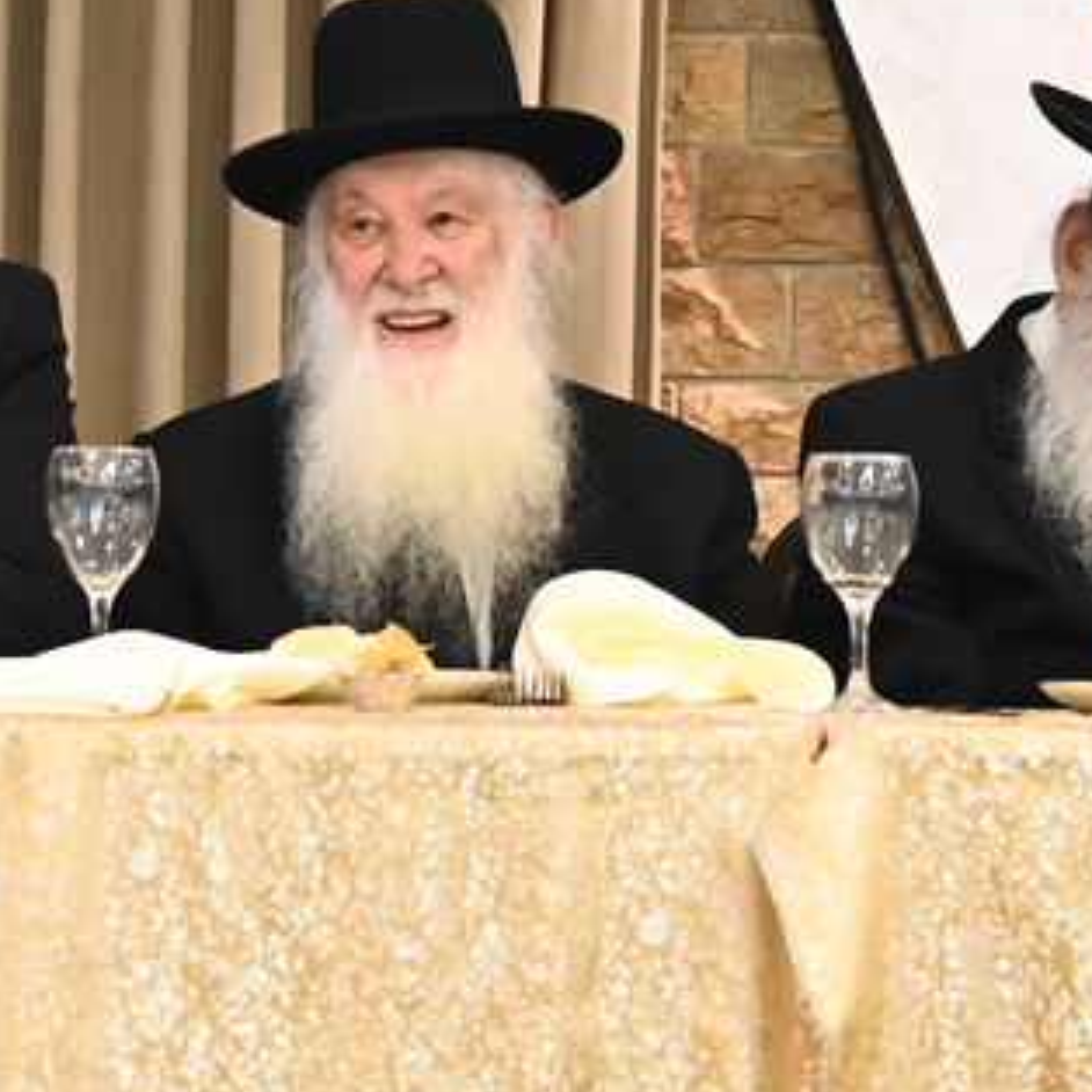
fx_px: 5139
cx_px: -49
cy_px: 191
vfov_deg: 12.1
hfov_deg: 12.0
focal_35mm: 144
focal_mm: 38
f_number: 4
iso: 1600
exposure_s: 1/125
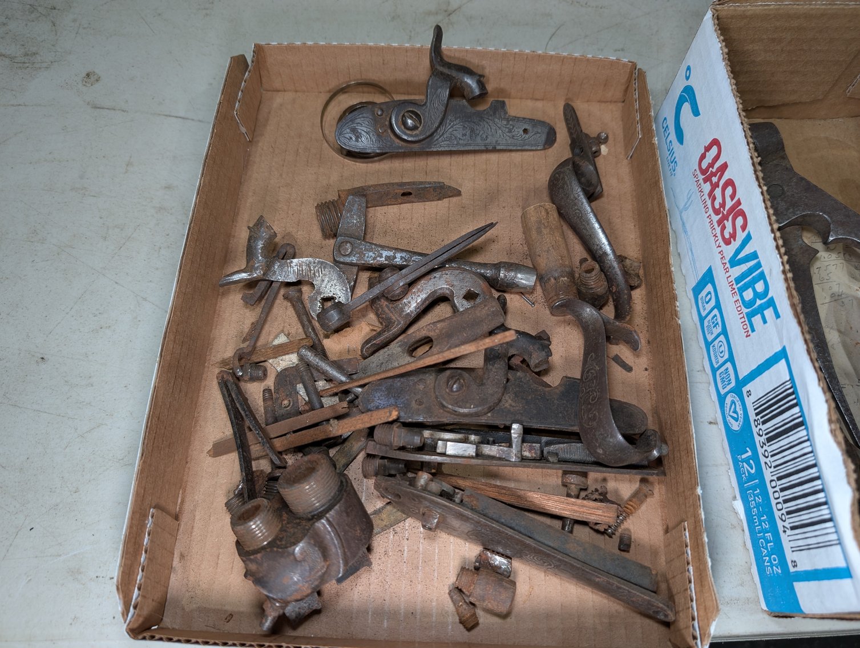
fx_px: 597
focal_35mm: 24
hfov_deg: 71.5
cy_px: 324
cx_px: 430
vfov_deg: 56.9
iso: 56
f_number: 1.68
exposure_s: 1/64.8
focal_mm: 6.9
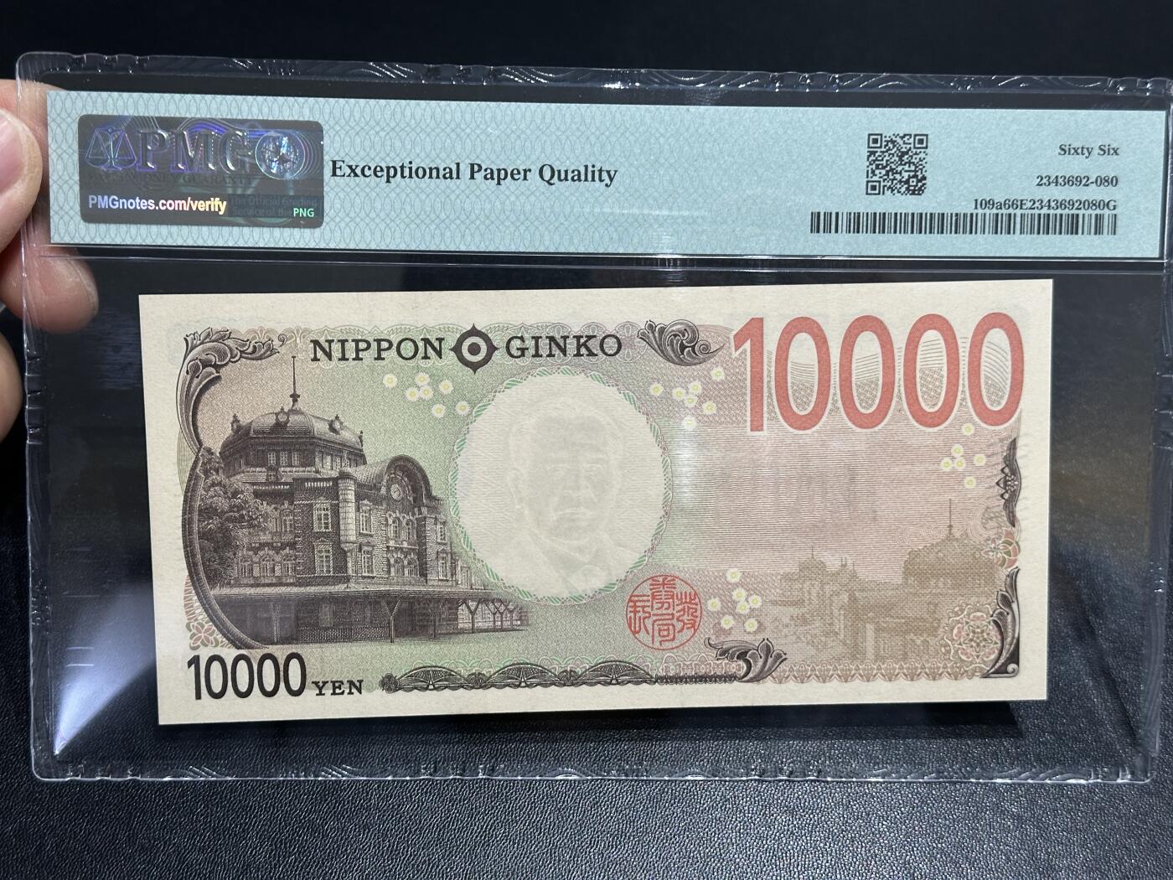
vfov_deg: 30.3
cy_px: 440
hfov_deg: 39.7
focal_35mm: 48
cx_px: 586
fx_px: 1627
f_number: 1.78
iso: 125
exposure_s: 1/50
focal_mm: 6.86
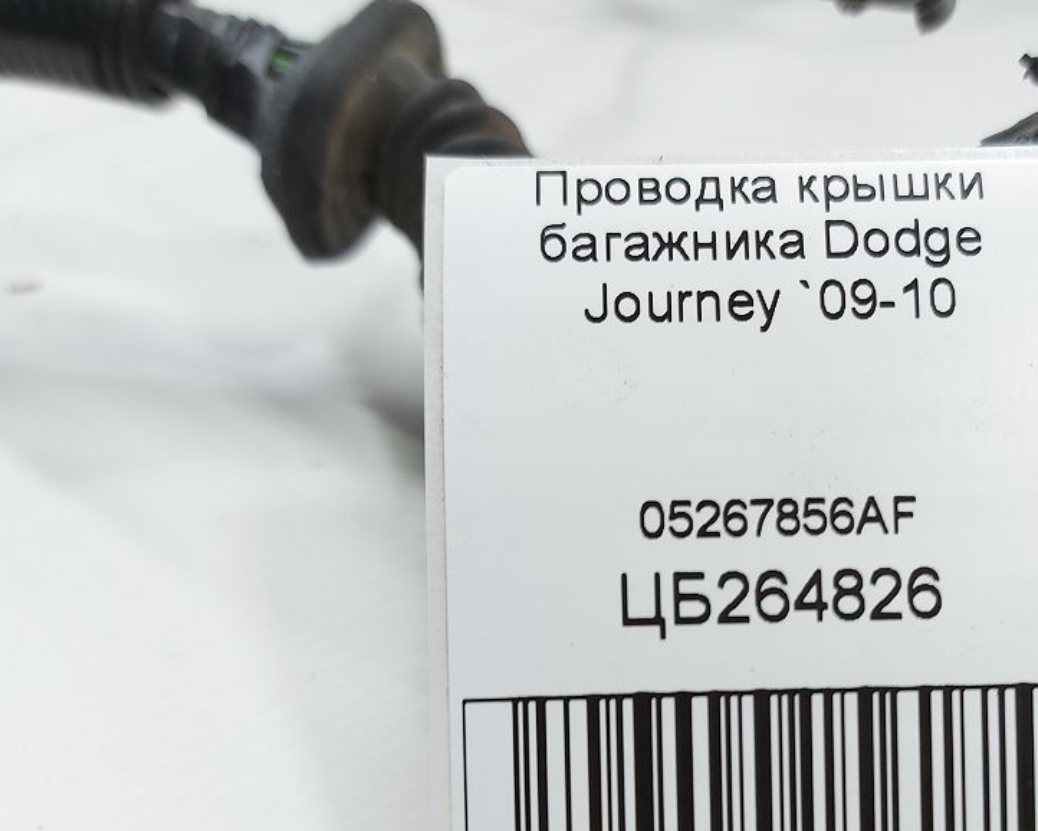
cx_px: 717
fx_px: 1383
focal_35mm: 45
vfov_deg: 32.9
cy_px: 602
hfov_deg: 40.5
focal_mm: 5.23
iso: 50
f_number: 1.8
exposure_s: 1/50
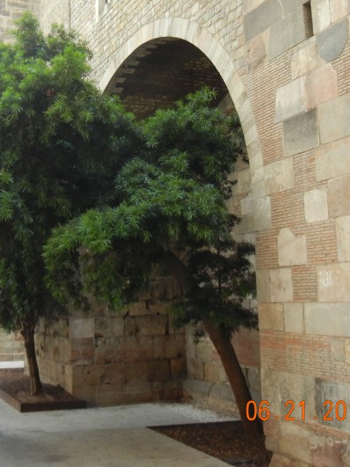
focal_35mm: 53
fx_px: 715
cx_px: 87
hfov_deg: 27.1
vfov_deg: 35.9
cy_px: 166
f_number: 3.5
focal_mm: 5.4
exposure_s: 1/250
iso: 348
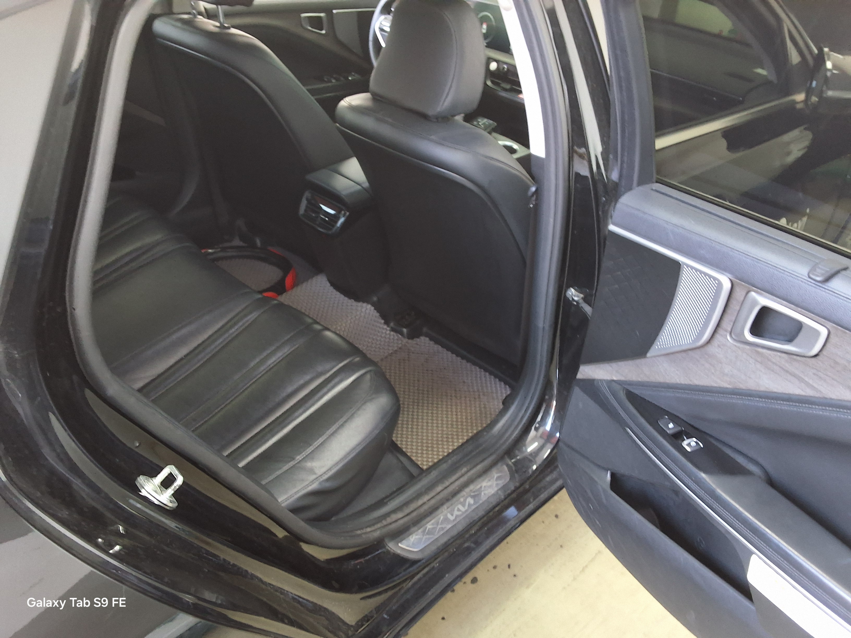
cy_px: 319
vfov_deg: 49.7
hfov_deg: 63.4
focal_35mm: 28
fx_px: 688
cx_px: 426
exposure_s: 1/30
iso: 160
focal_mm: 2.91
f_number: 1.9
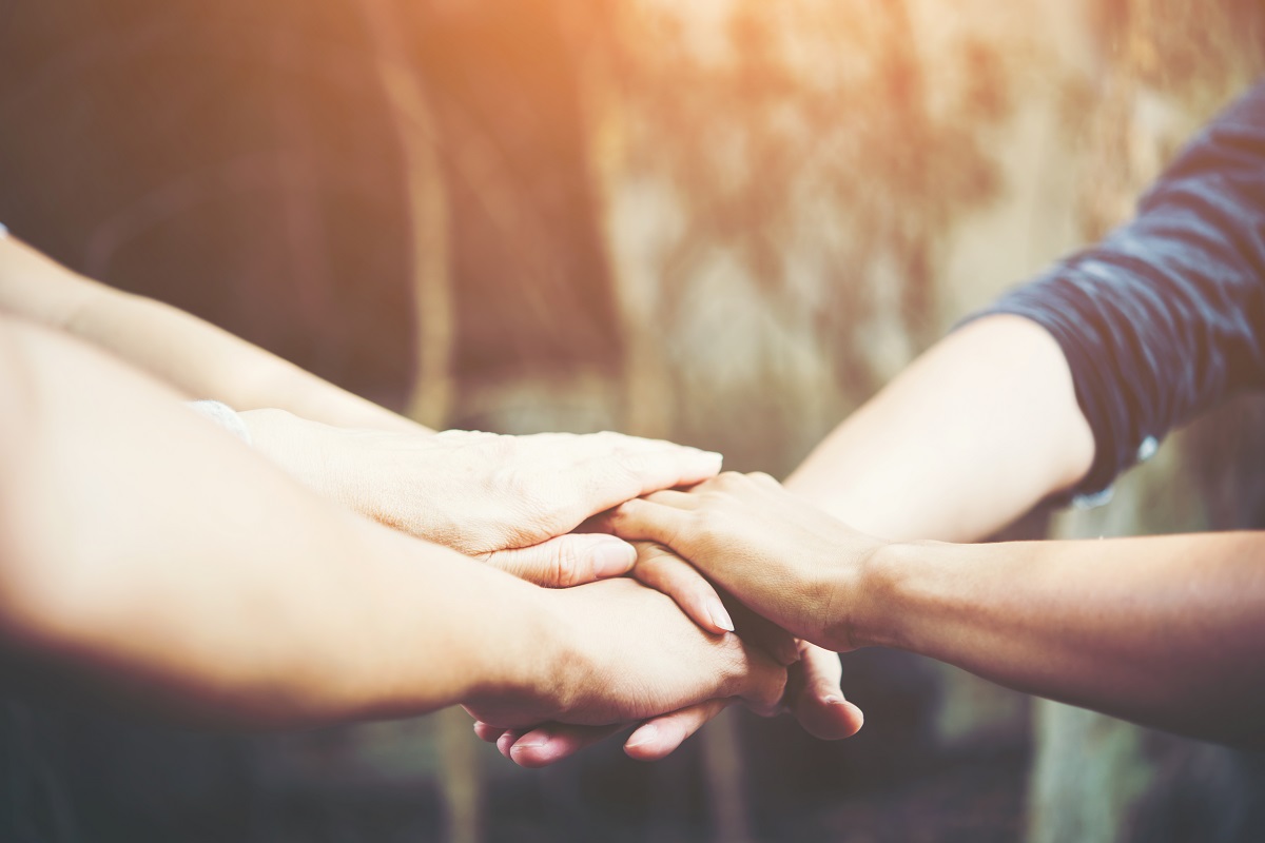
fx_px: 2108
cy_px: 422
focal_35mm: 60
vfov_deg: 22.6
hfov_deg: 33.4
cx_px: 632
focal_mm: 60
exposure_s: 1/100
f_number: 2.8
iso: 250
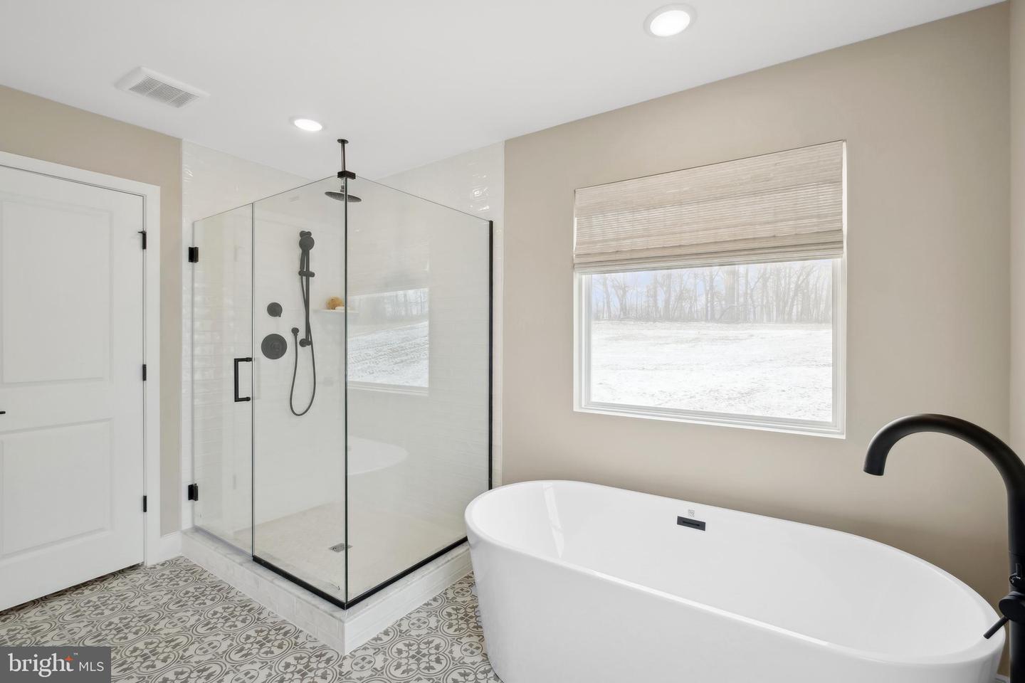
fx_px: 427
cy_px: 342
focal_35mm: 15
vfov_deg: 77.3
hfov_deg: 100.4
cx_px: 512
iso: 400
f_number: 8
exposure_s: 1/60
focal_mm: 10
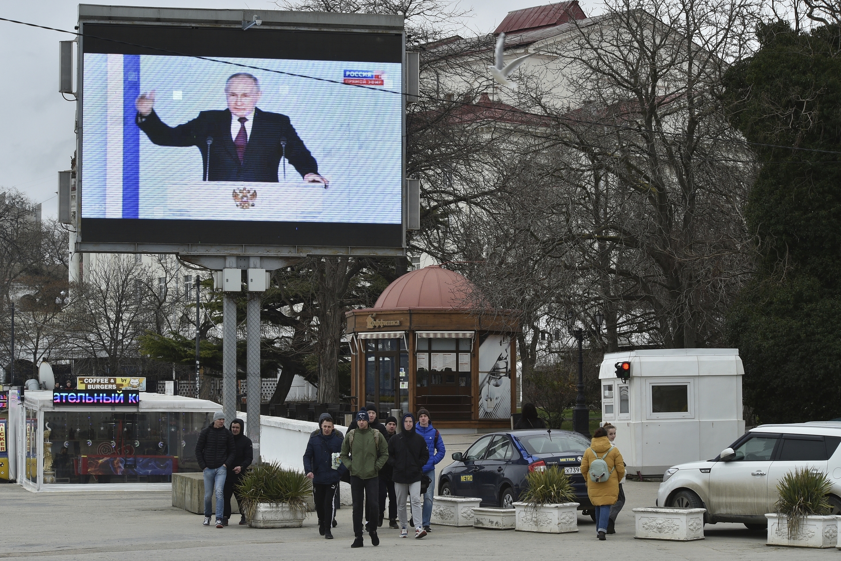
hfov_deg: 20.0
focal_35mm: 102
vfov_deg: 13.4
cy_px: 280
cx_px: 420
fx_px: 2383
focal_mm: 102
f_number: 13
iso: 800
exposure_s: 1/320
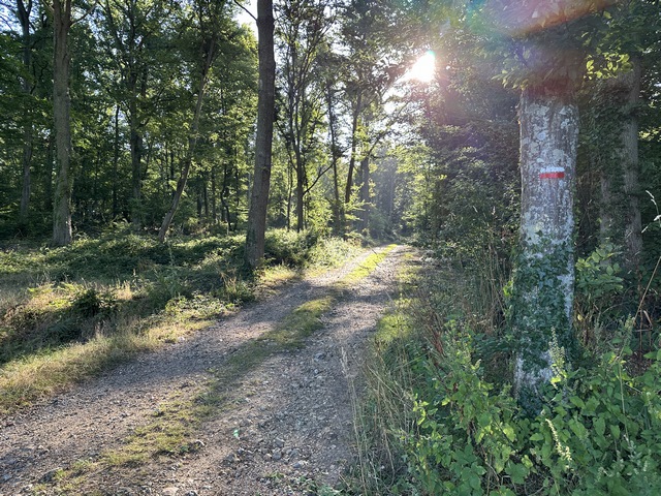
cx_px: 330
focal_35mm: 24
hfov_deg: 71.6
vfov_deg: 56.8
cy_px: 248
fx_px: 458
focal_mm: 6.86
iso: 80
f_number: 1.78
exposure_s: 1/241
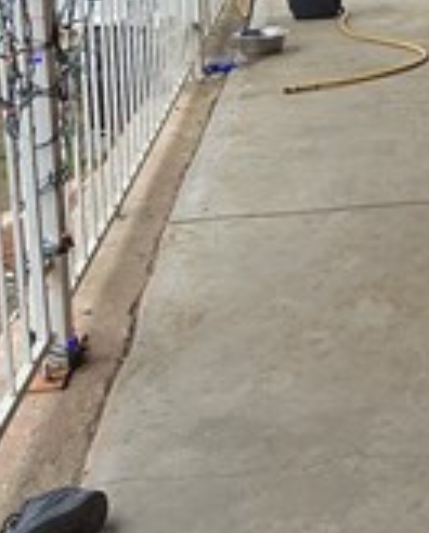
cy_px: 65
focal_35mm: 79
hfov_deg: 18.1
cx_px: 562
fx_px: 1249
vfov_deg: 23.5
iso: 50
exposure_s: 1/387
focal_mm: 2.2
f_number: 2.2
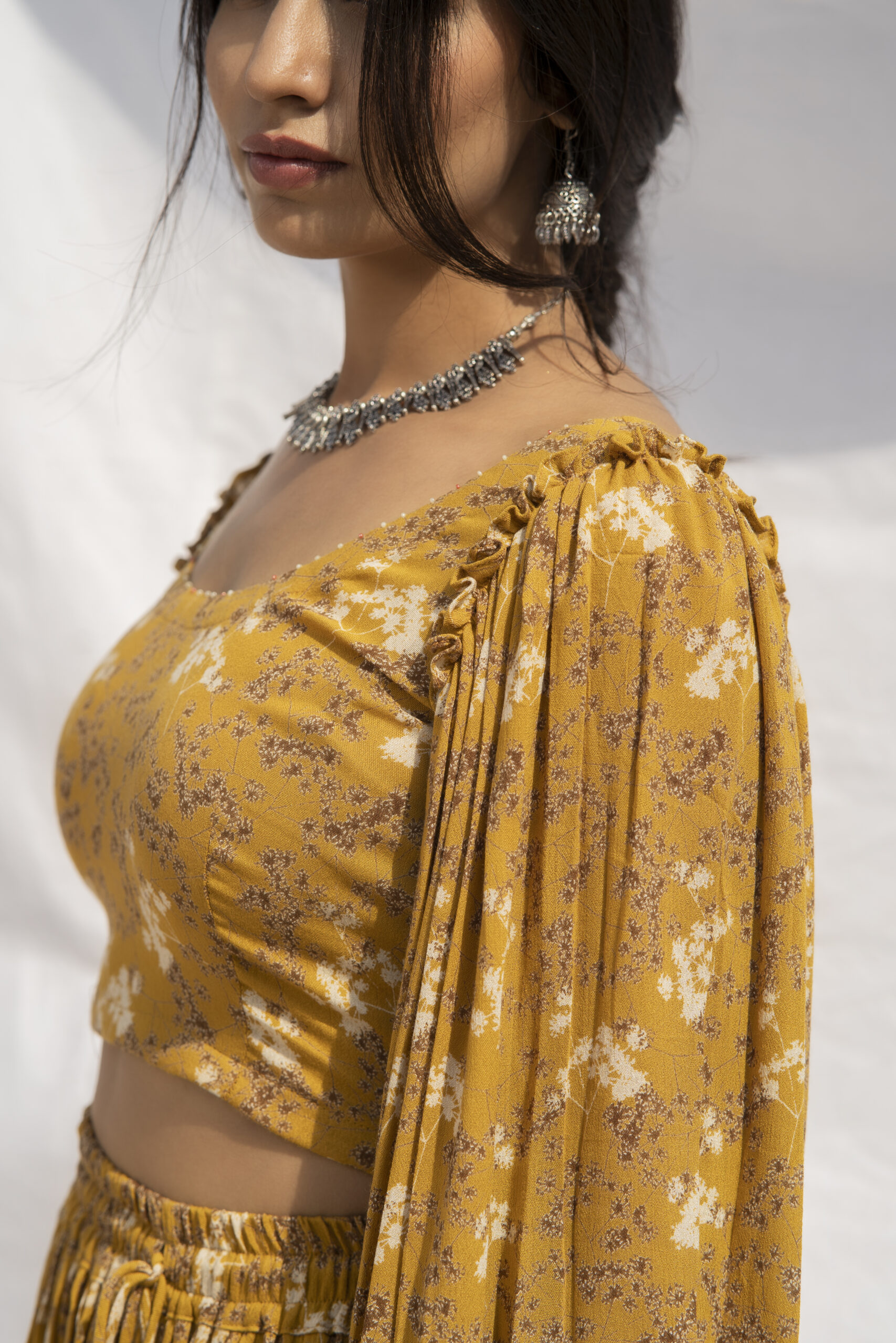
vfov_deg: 23.9
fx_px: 3173
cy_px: 672
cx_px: 448
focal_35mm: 85
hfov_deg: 16.1
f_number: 4.5
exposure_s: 1/800
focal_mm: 85
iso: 100
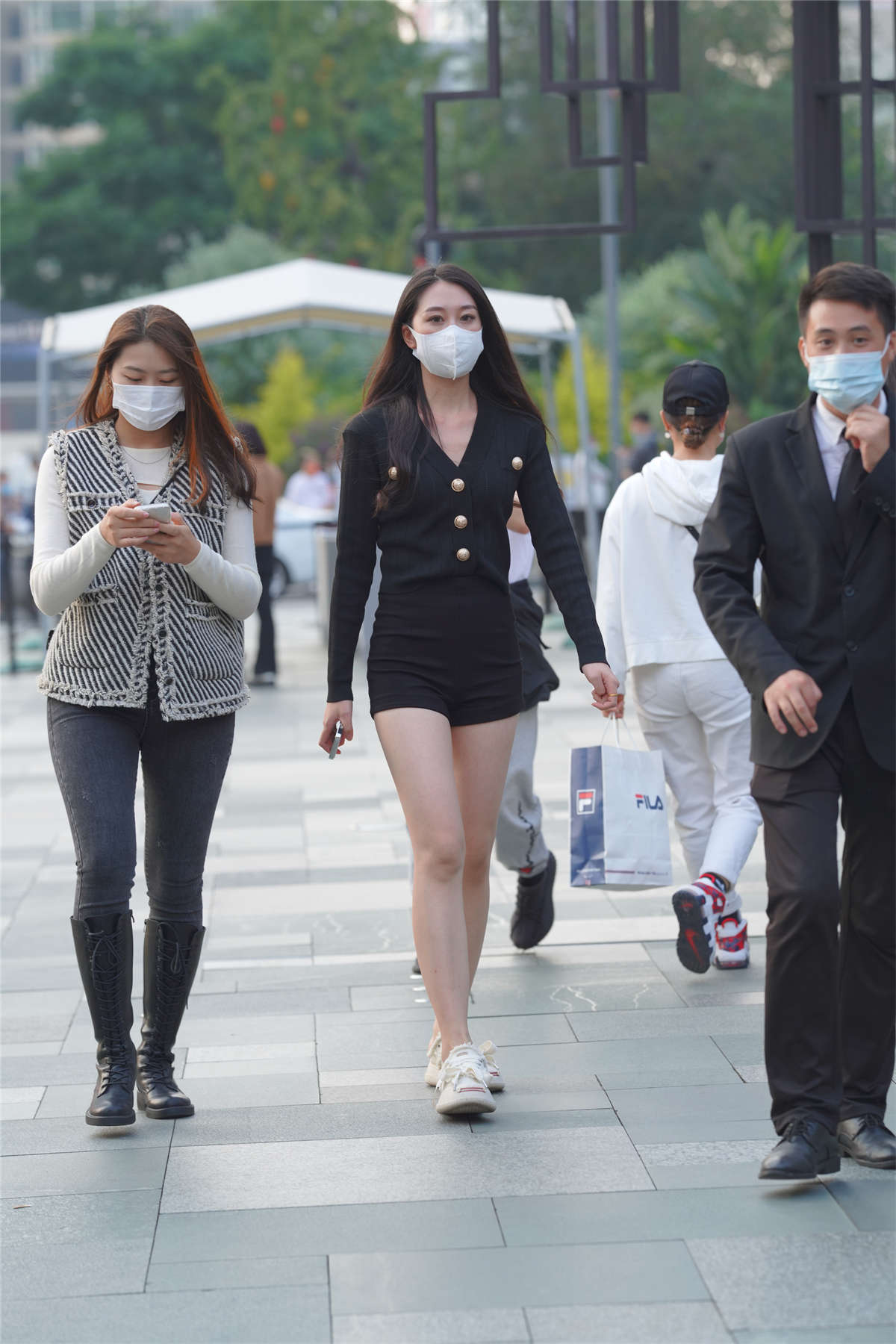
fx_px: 5040
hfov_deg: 10.2
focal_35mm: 135
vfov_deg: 15.2
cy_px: 672
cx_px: 448
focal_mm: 135
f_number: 4
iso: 500
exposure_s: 1/500
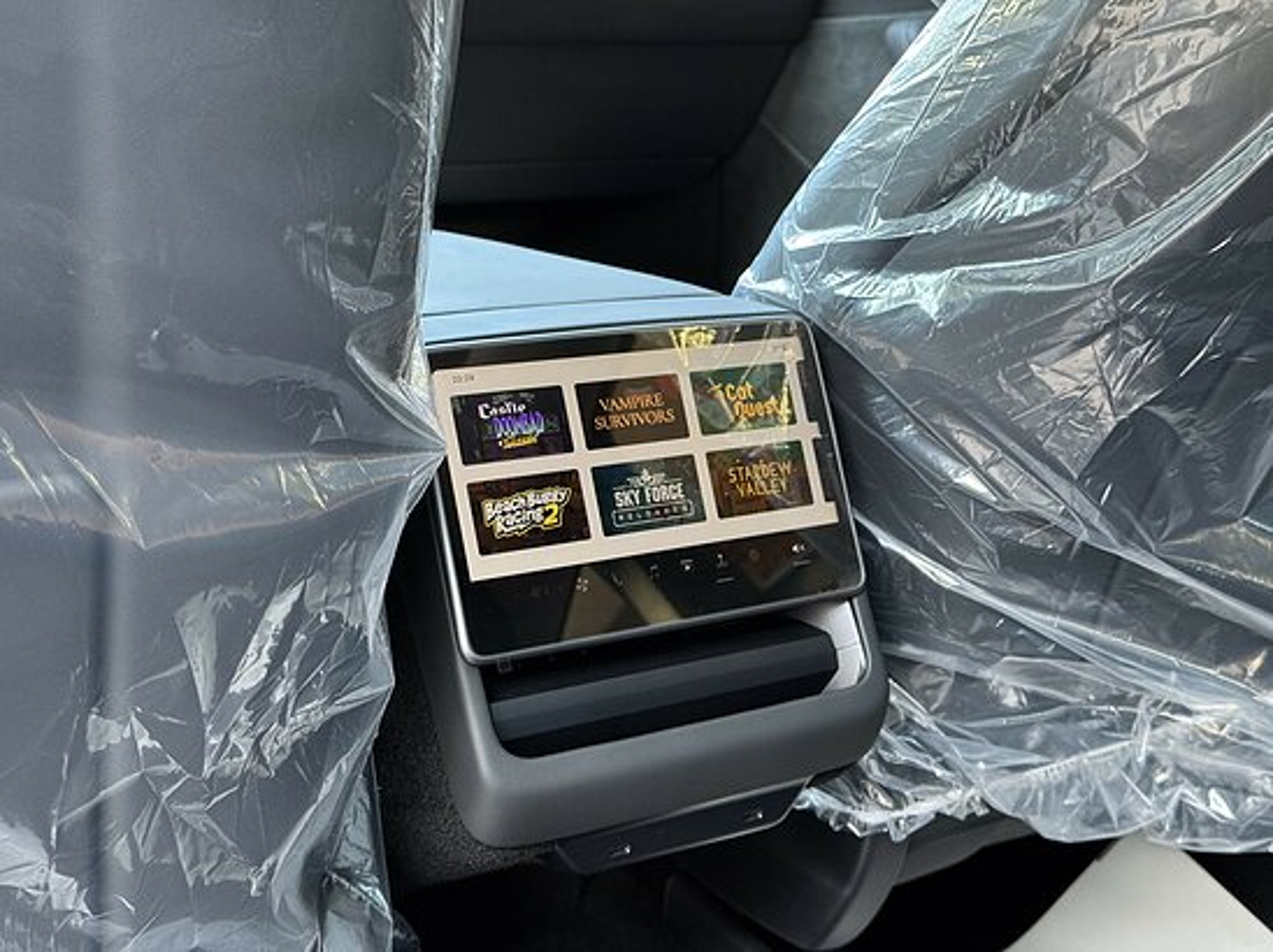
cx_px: 636
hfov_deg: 39.7
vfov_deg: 30.2
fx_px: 1764
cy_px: 476
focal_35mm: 48
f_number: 1.78
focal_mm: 6.76
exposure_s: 1/39
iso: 320
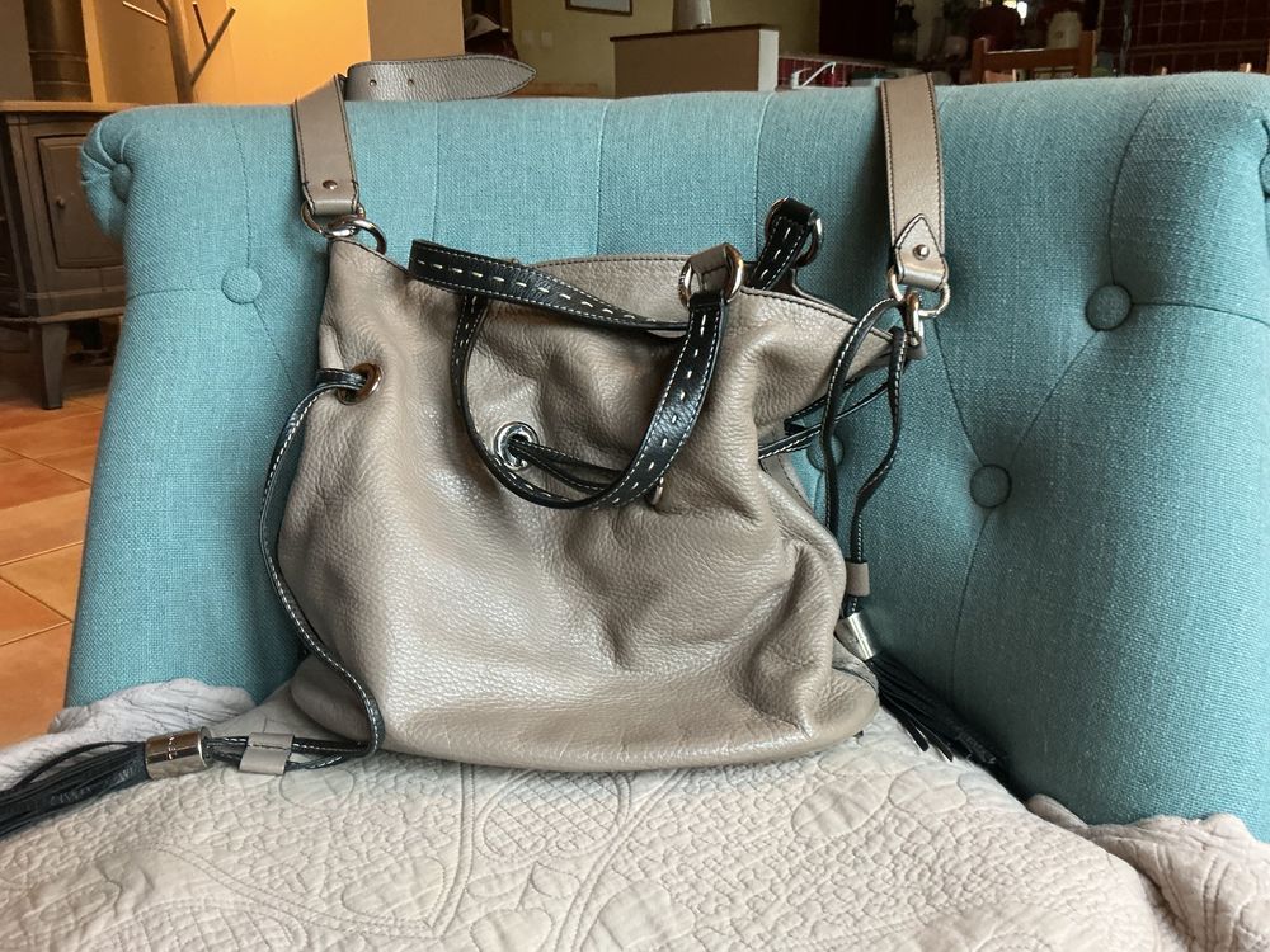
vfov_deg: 48.2
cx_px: 635
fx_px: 1064
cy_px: 476
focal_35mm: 29
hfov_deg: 61.7
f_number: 1.8
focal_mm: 3
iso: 250
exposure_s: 1/60
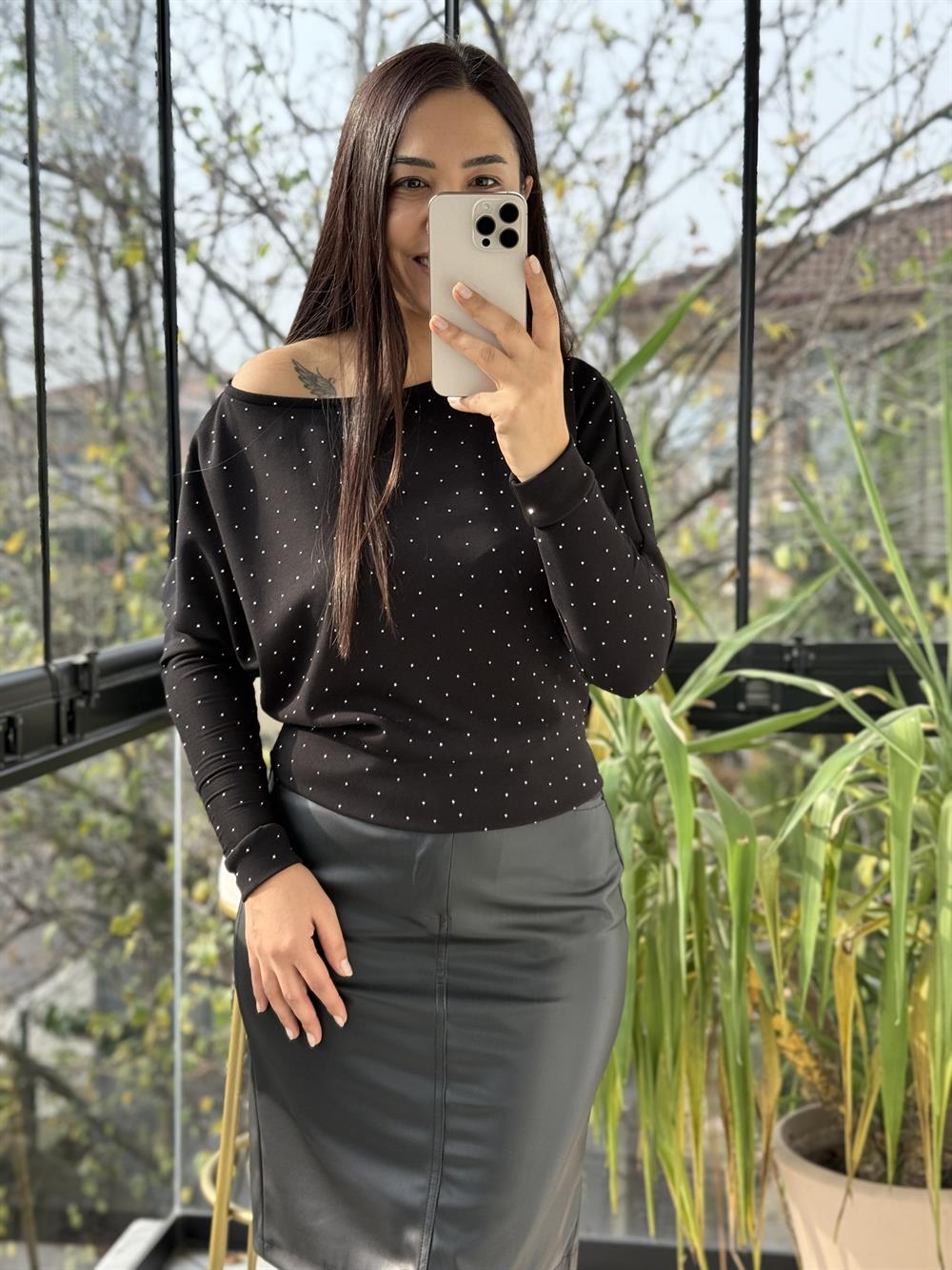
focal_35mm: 48
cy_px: 635
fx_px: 1760
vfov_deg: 39.7
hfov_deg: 30.3
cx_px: 476
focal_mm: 6.76
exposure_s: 1/396
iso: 64
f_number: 1.78
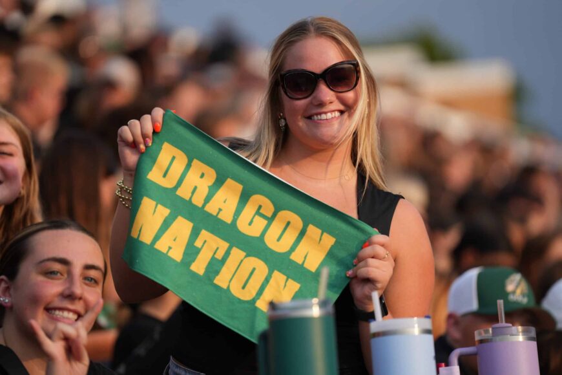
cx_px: 281
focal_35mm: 200
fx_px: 3122
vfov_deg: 6.9
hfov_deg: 10.3
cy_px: 188
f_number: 2.8
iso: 100
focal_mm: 200
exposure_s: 1/800
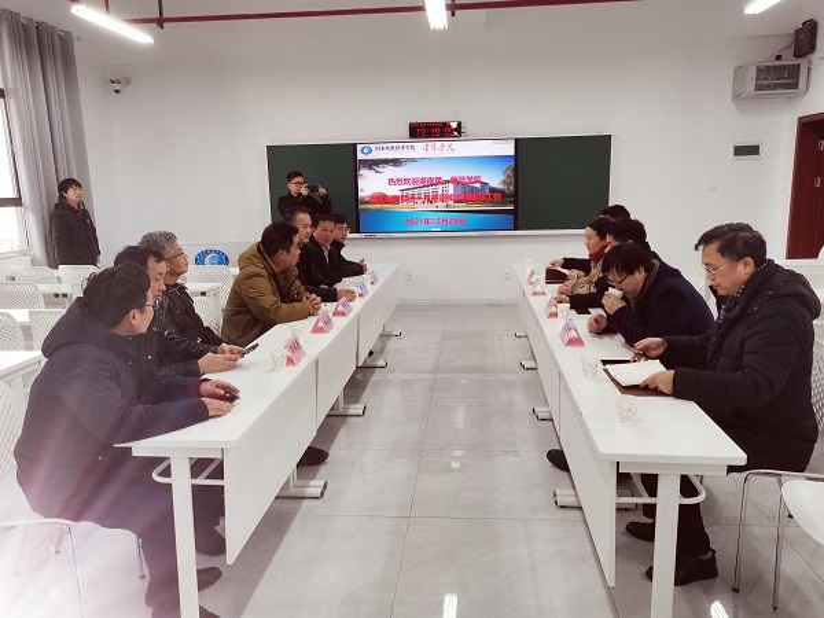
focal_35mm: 28
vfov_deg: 49.7
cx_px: 412
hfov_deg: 63.4
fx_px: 667
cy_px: 309
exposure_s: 1/100
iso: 200
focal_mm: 4.75
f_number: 1.8
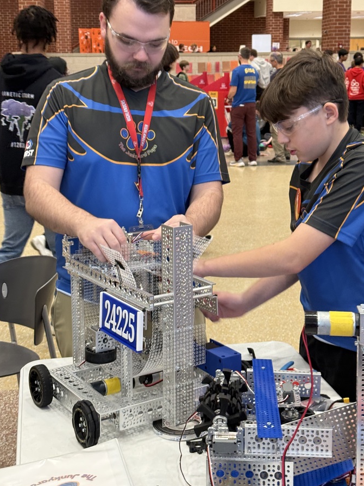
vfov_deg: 34.9
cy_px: 208
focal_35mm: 55
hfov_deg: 26.5
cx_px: 193
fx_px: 771
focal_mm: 6.76
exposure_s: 1/40
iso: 200
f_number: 1.78
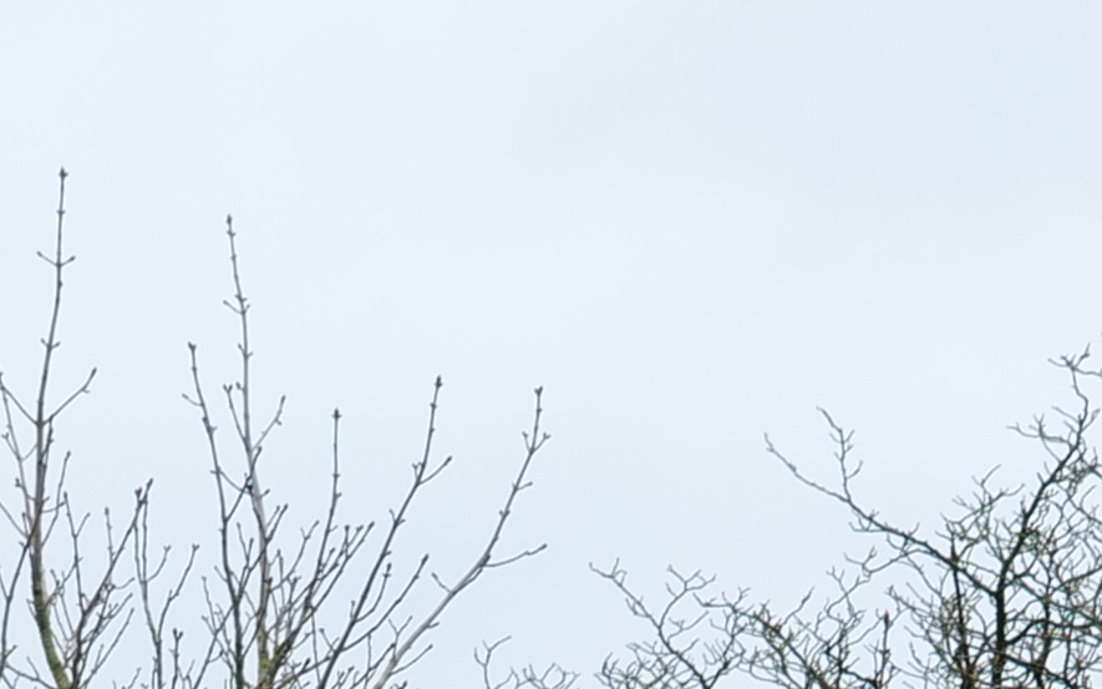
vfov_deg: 4.3
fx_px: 8919
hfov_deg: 7.0
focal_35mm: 297
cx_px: 1193
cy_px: 1932
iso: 160
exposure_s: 1/60
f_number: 4
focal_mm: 43
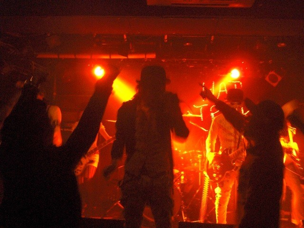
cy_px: 114
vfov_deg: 36.8
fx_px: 343
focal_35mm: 39
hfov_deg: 47.9
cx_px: 152
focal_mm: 6.9
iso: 800
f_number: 3
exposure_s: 1/8
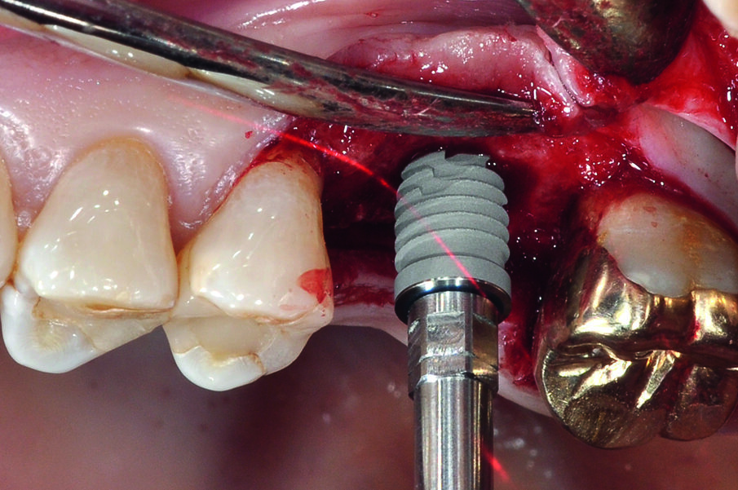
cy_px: 245
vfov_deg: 15.2
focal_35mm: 90
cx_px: 369
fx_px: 1843
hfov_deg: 22.6
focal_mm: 60
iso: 200
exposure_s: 1/125
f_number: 20
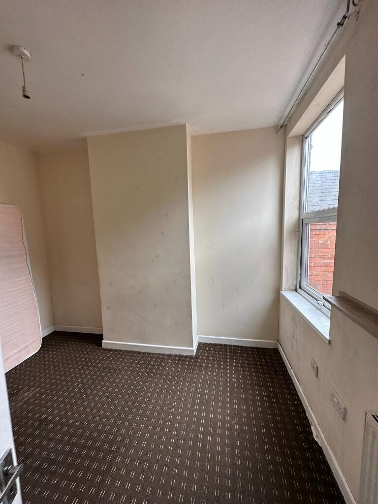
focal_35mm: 14
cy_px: 252
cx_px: 189
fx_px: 204
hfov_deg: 85.7
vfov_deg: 102.1
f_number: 2.2
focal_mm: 2.22
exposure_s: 1/117
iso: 40
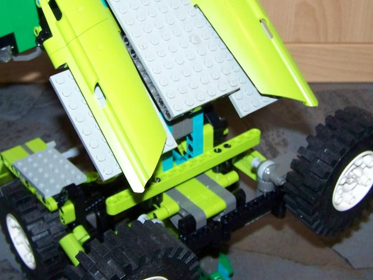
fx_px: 722
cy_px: 69
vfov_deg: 21.7
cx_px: 152
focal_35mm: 67
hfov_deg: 28.9
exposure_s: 1/30
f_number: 2.8
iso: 200
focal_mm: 6.3
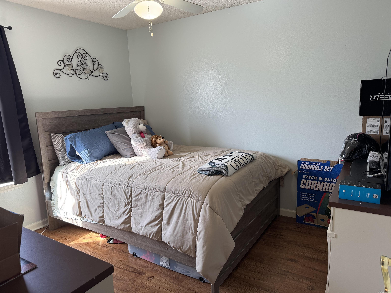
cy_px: 146
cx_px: 196
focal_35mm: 24
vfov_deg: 56.8
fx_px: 271
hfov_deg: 71.6
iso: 100
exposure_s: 1/120
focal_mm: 6.76
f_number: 1.78
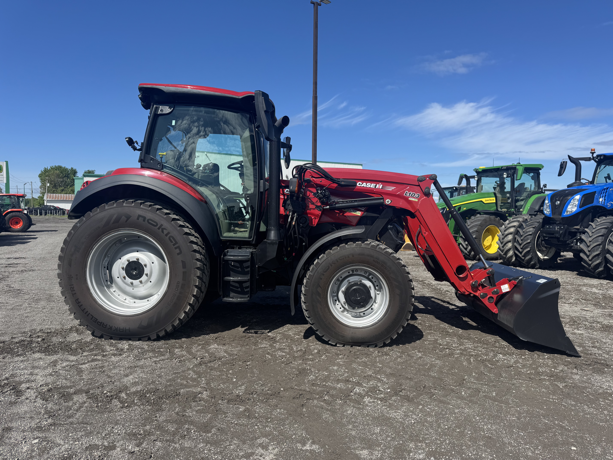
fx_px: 425
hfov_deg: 71.6
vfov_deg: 56.8
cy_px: 230
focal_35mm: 24
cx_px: 306
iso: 80
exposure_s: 1/4310
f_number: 1.78
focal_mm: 6.76
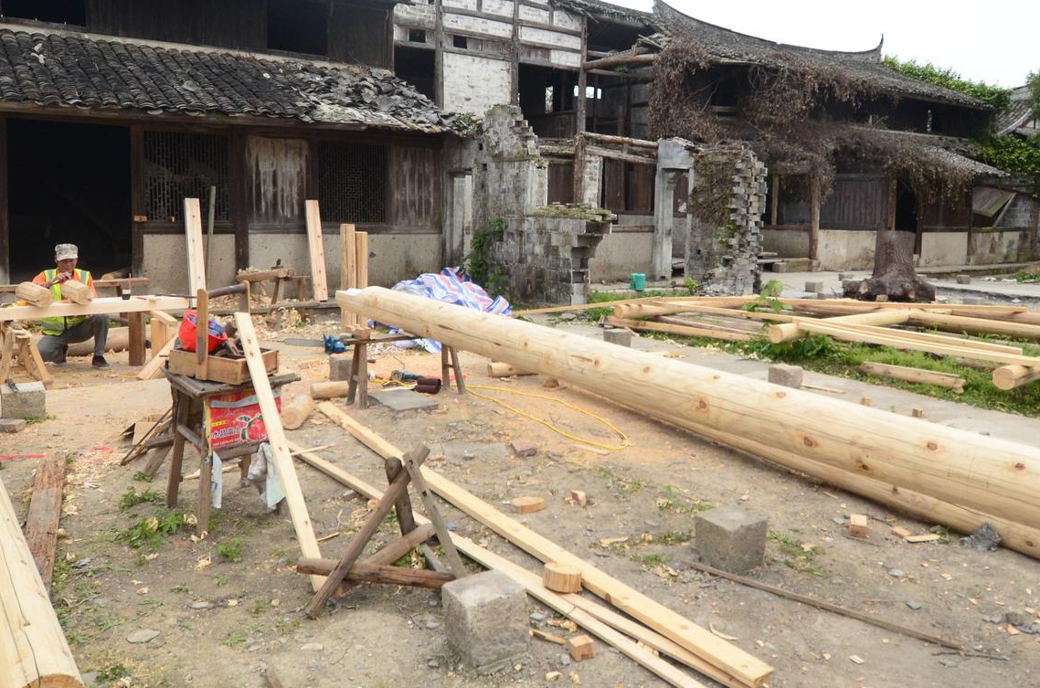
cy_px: 262
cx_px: 558
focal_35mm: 27
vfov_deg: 47.3
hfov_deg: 67.4
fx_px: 778
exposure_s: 1/4000
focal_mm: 10
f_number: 3.5
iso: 1000
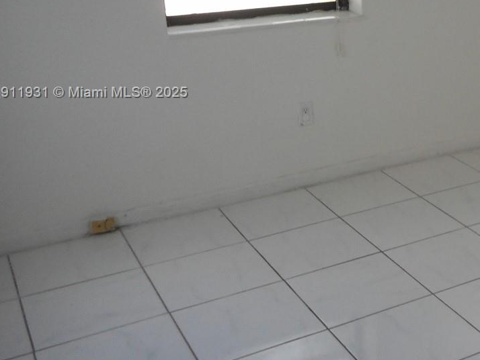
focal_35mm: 56
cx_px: 510
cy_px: 93
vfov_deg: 25.8
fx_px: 777
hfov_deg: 31.1
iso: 180
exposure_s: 1/30
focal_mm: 4.5
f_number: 3.7
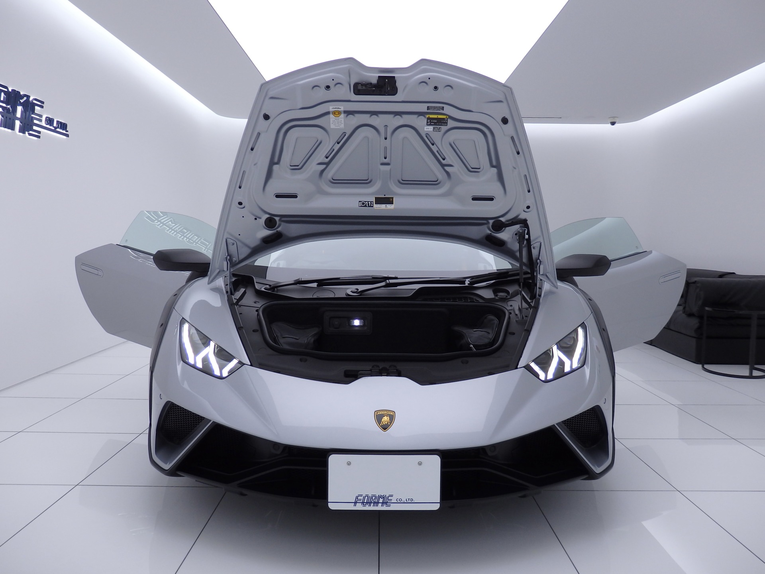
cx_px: 382
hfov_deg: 69.4
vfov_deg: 54.9
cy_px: 287
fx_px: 552
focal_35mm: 25
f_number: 3
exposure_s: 1/160
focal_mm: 4.5
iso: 125
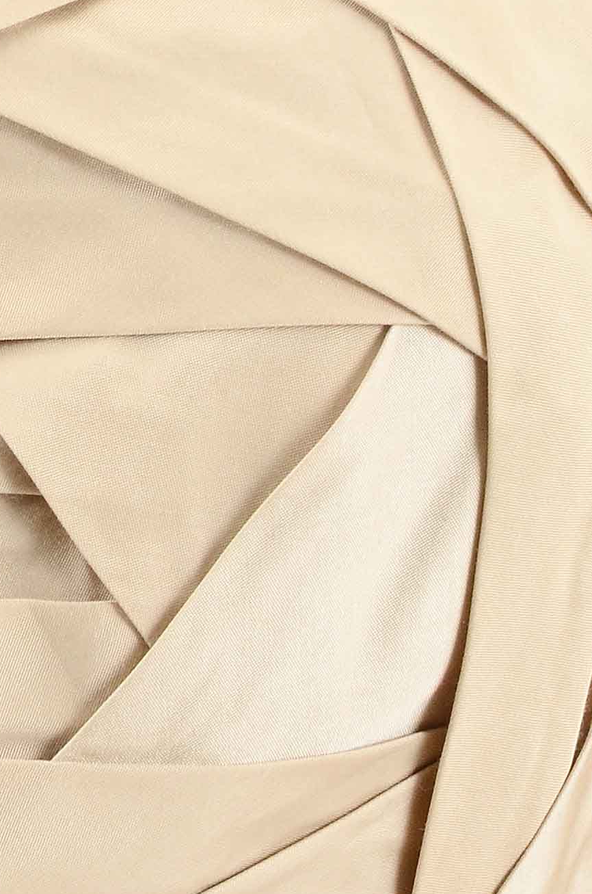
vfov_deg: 3.5
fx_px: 14711
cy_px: 235
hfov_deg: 2.3
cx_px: -120
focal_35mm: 594
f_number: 11
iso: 400
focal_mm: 105
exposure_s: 1/80
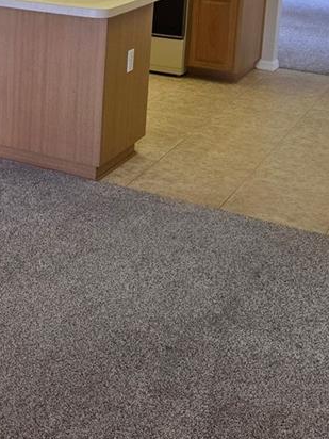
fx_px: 849
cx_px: -43
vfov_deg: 27.7
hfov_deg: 20.8
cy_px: 25
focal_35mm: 67
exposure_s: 1/120
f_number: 1.8
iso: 200
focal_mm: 5.4
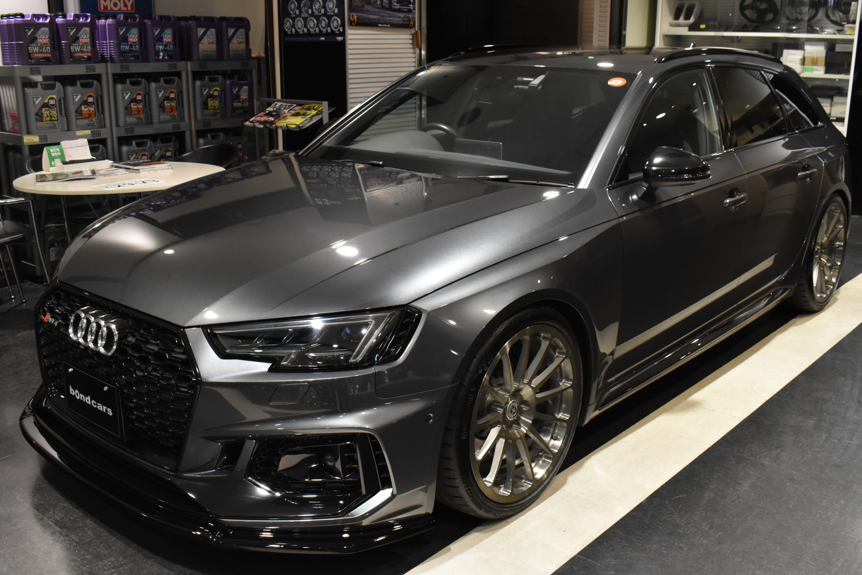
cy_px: 290
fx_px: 886
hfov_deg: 51.9
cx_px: 441
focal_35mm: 37
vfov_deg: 35.9
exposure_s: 1/40
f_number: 8
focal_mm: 24
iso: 1800
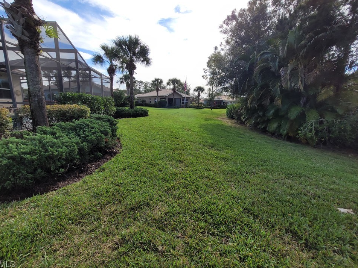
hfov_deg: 102.0
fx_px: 145
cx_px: 172
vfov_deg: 85.6
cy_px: 129
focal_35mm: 14
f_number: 2.2
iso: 40
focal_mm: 1.74
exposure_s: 1/1044
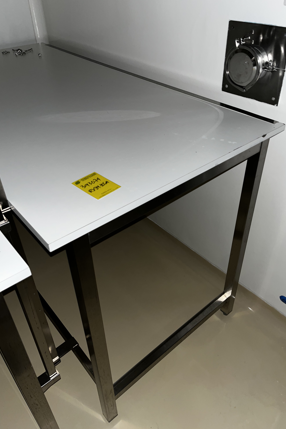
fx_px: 334
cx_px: 150
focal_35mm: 28
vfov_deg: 65.5
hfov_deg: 46.4
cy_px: 209
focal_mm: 5.1
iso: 40
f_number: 1.6
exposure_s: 1/4
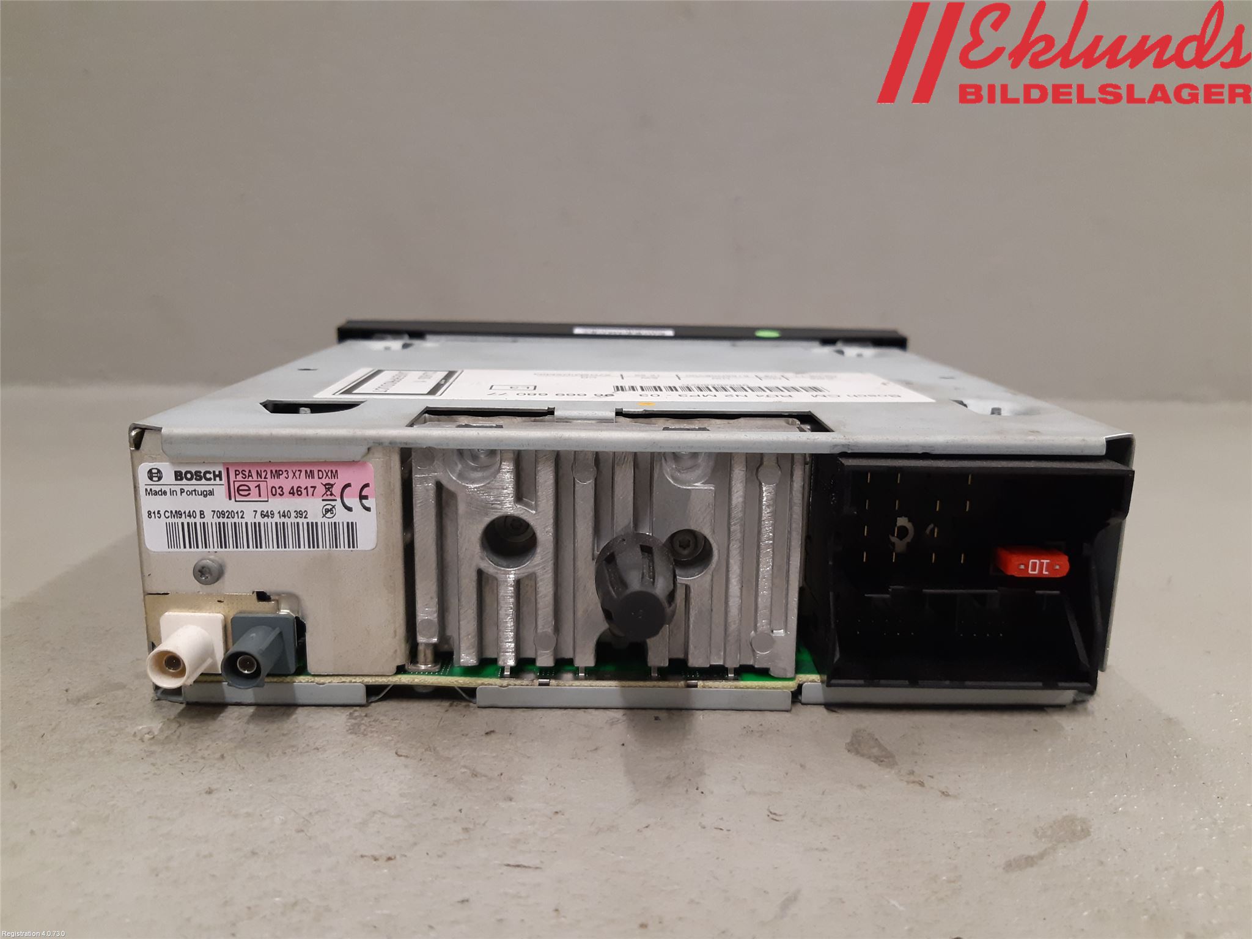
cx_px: 626
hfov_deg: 67.3
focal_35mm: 26
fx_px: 940
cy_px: 470
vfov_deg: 53.1
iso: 200
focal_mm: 3.93
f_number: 1.7
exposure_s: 1/50
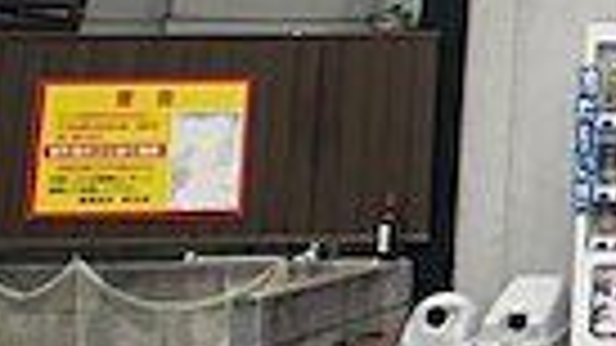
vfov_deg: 8.3
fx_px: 2319
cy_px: -202
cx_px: 1286
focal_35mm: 142
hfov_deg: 12.9
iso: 20
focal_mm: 4
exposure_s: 1/2404
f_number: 1.8
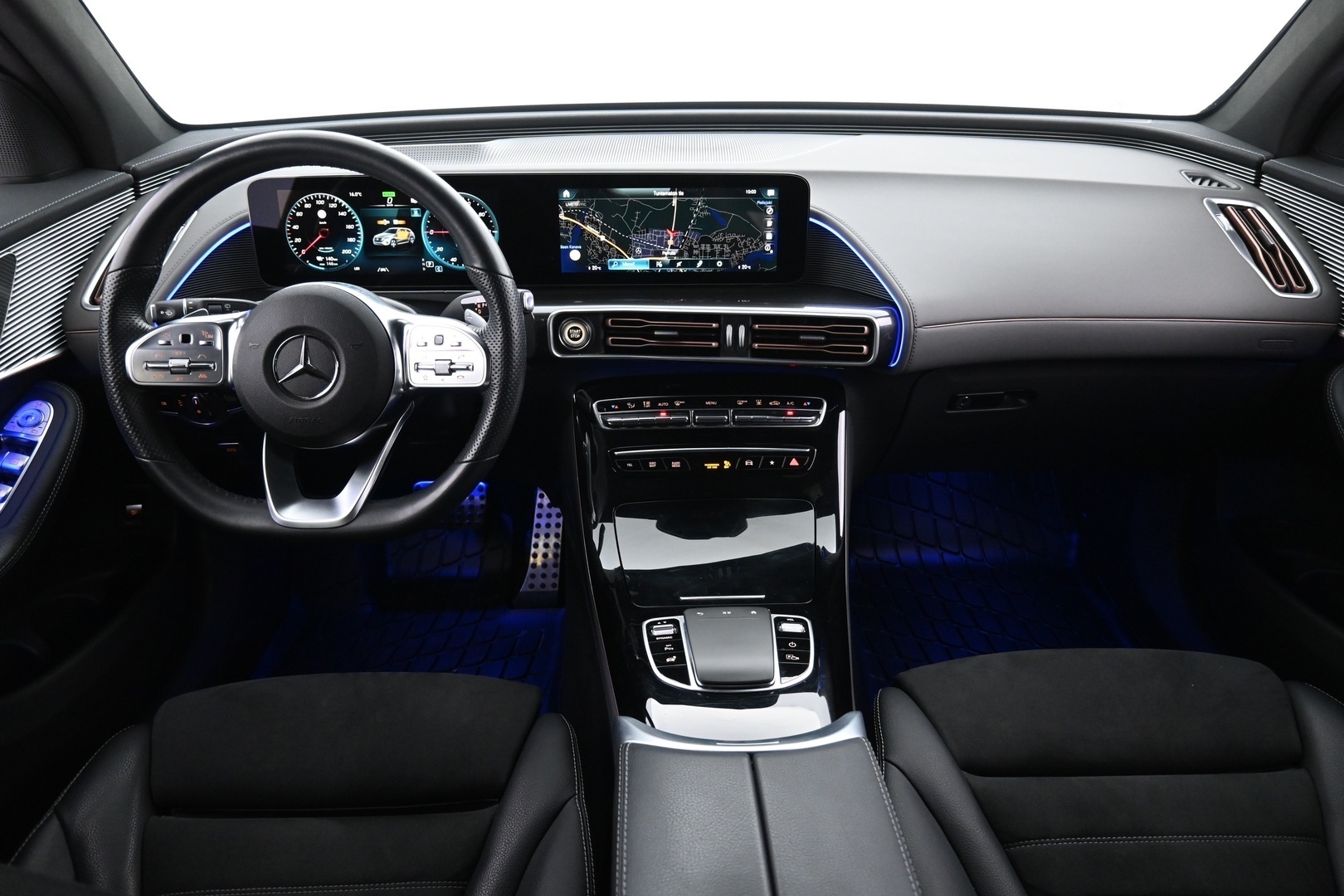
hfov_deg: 73.7
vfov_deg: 53.1
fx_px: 896
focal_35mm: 24
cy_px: 448
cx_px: 672
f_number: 3.5
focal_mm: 16
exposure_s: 1/25
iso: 2200
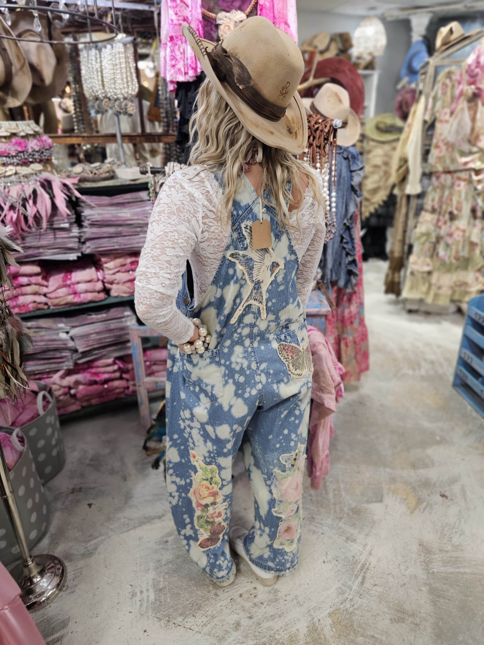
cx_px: 242
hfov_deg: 58.9
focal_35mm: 23
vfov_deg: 73.9
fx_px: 429
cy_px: 322
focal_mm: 6.3
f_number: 1.7
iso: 200
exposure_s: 1/120
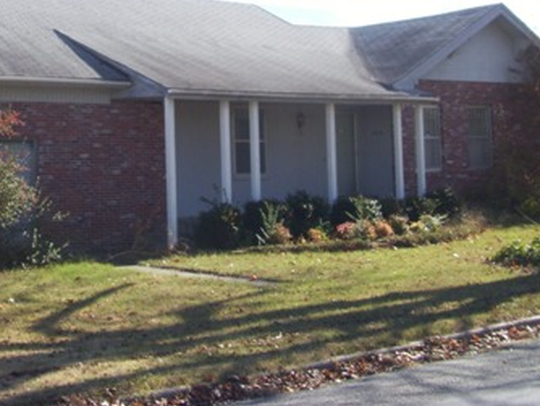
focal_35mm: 67
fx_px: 1046
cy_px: 11
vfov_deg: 21.3
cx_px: 188
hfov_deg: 28.8
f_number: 5.6
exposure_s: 1/160
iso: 80
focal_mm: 5.7
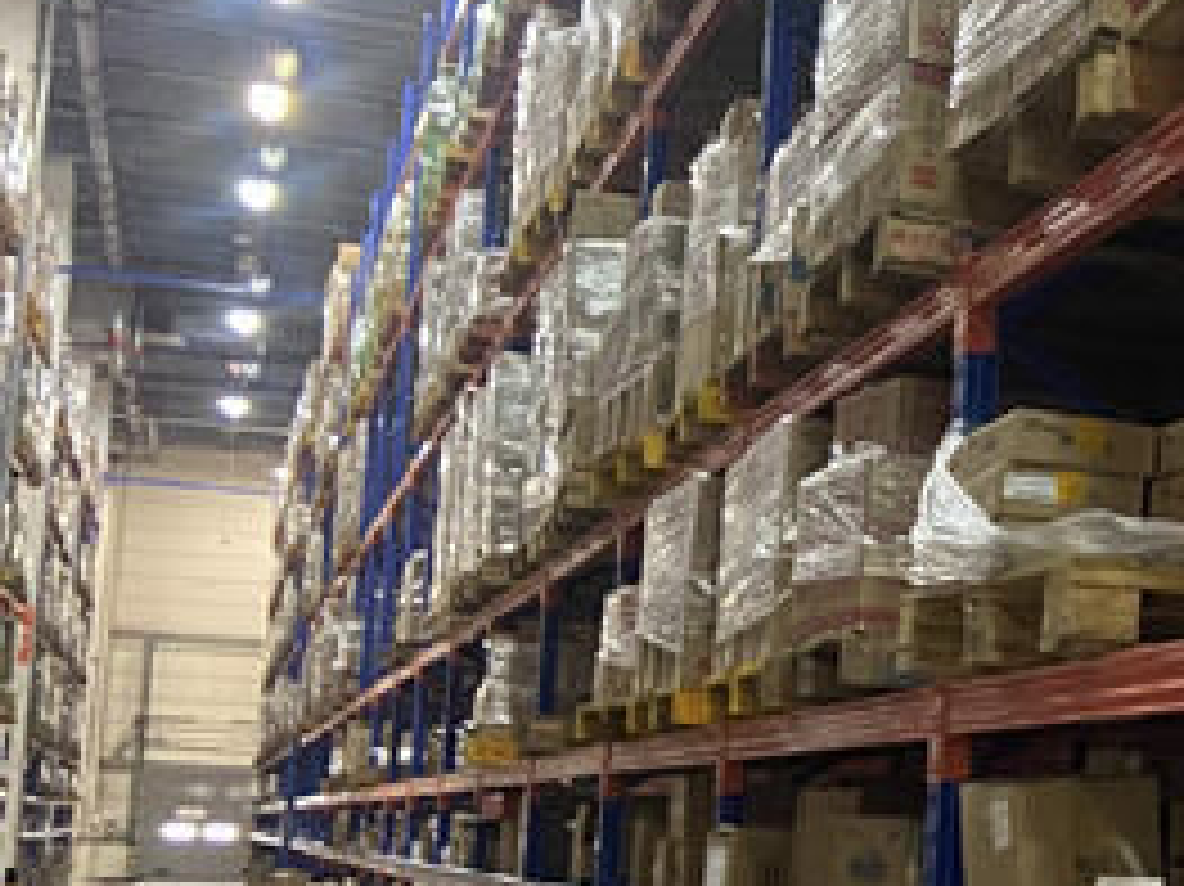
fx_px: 2701
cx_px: 1765
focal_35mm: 79
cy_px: 634
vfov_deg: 18.6
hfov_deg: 21.0
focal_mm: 4.25
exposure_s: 1/25
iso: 800
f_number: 1.8
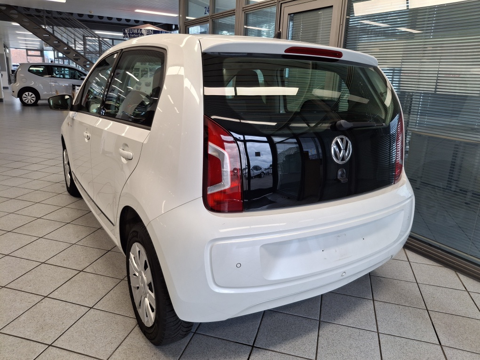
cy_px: 180
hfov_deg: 69.4
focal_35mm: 25
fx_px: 347
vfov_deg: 54.9
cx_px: 240
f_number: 1.8
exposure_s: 1/100
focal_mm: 4.69
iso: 50
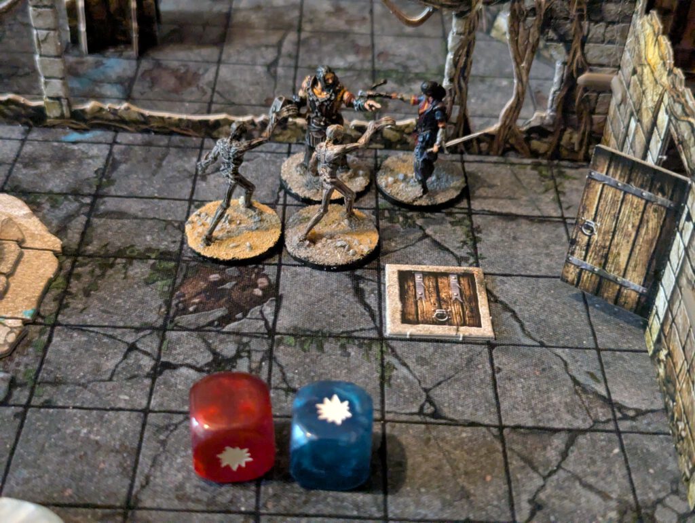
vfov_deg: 30.3
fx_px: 965
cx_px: 348
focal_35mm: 48
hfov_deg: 39.6
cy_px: 262
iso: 1613
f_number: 1.85
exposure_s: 1/58.4
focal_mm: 6.81
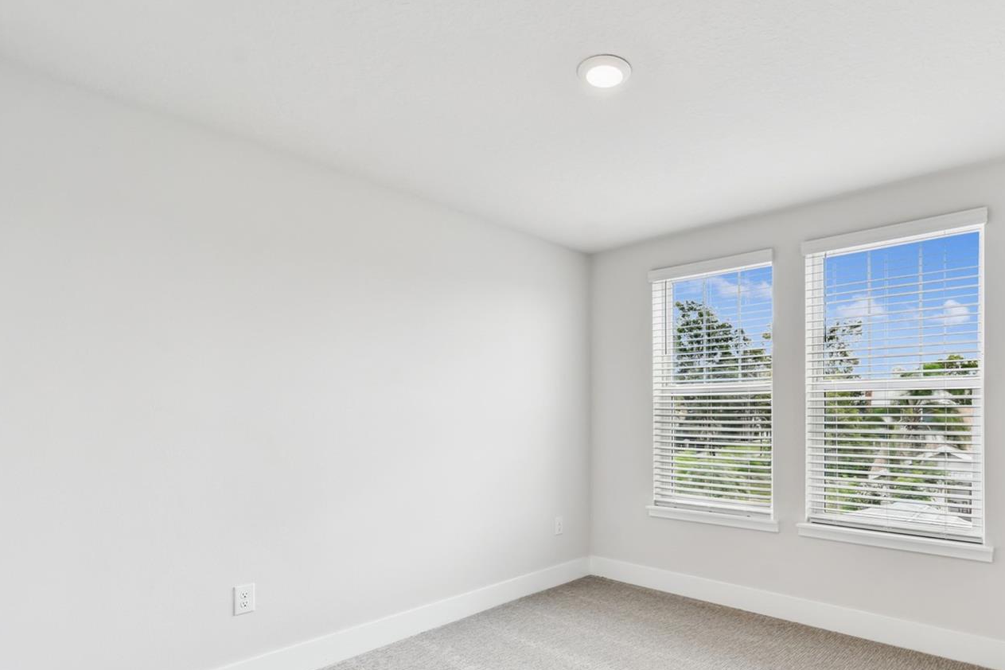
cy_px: 410
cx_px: 594
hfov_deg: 86.0
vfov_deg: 63.8
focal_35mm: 19
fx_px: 530
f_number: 7.1
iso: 100
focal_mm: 10
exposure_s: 1/15
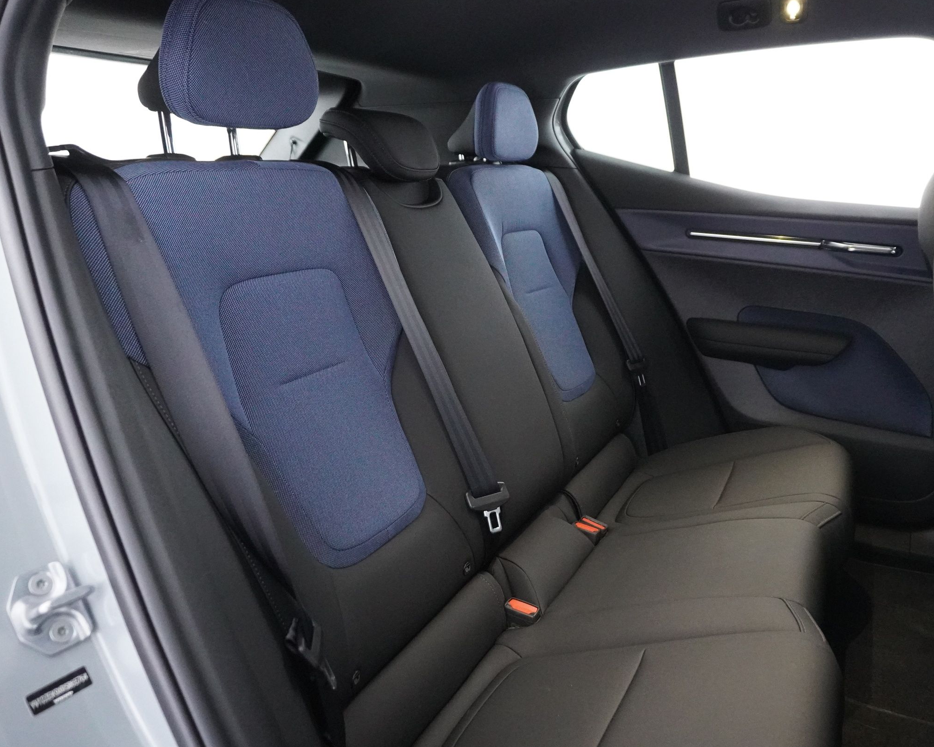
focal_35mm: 28
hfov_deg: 62.2
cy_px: 383
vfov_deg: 51.5
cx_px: 497
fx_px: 774
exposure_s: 1/50
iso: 6400
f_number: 3.5
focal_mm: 16
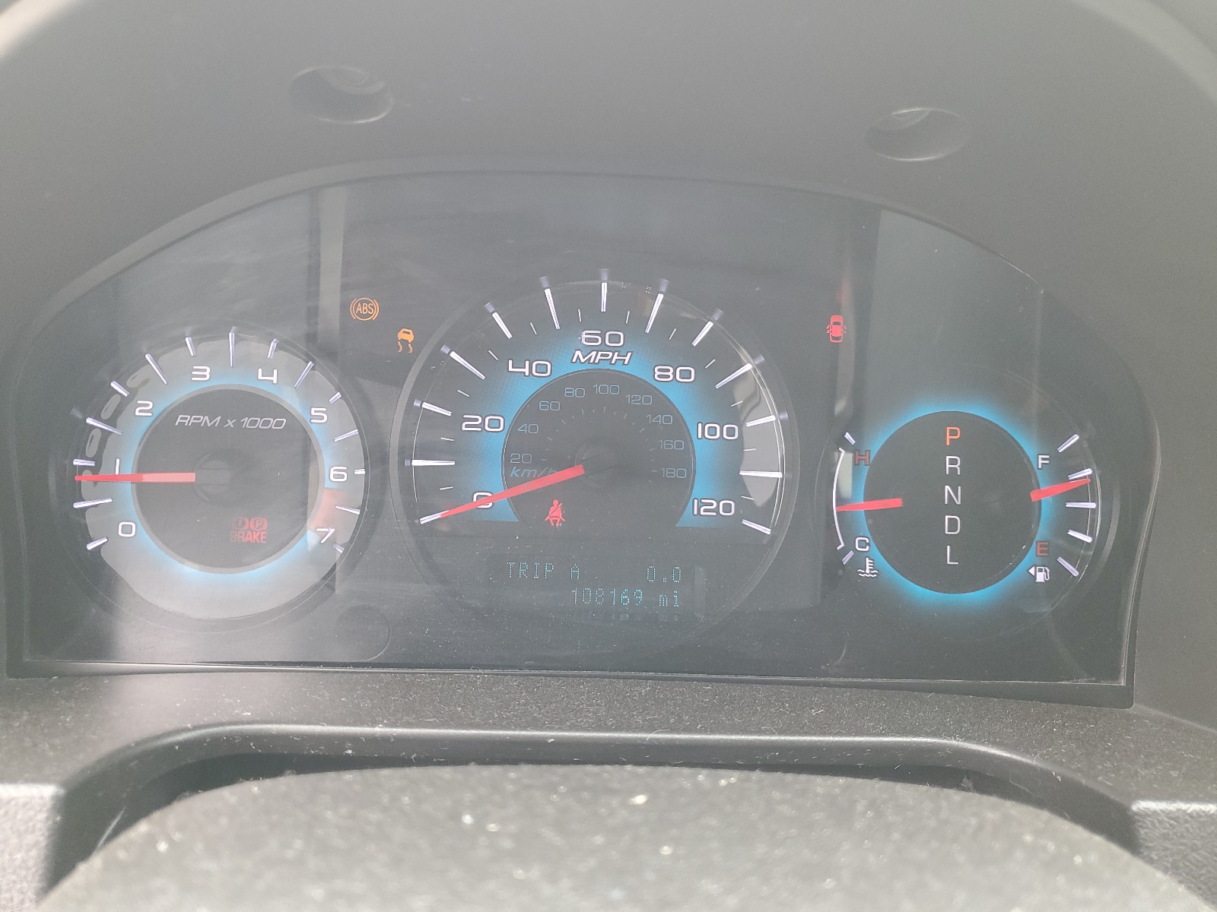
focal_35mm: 26
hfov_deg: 67.3
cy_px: 456
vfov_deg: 53.1
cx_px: 608
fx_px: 914
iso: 90
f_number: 1.5
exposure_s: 1/120
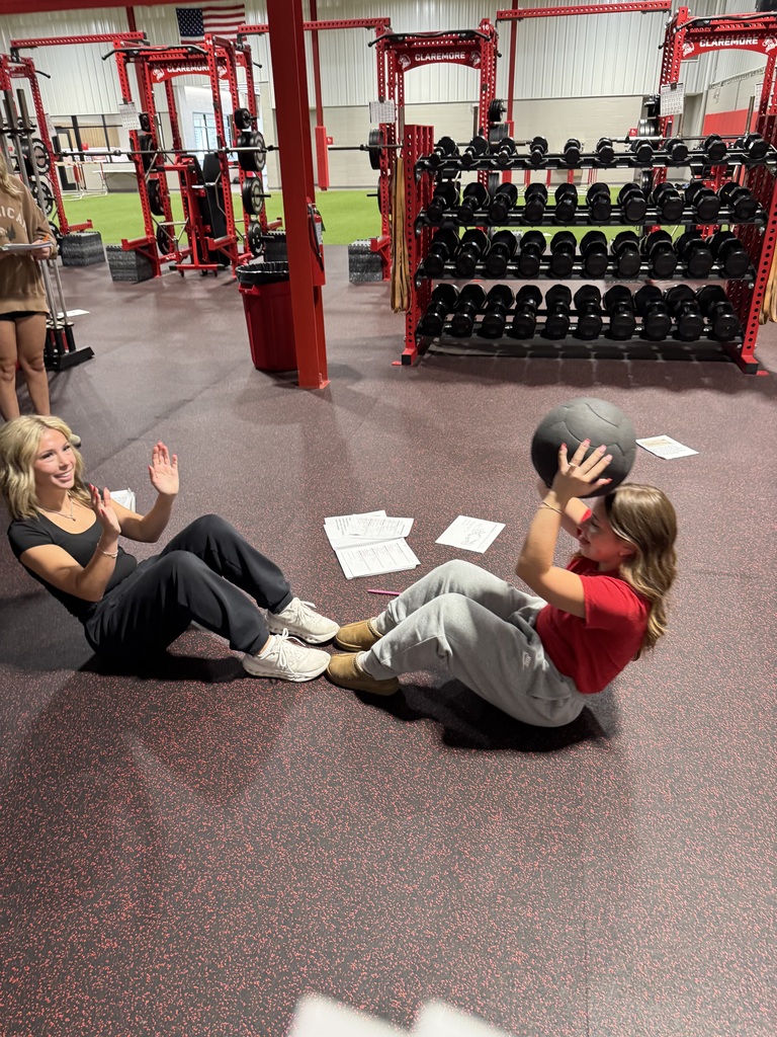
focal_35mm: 24
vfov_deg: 71.6
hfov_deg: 56.8
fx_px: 718
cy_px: 518
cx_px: 388
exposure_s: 1/60
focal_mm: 6.76
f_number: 1.78
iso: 320
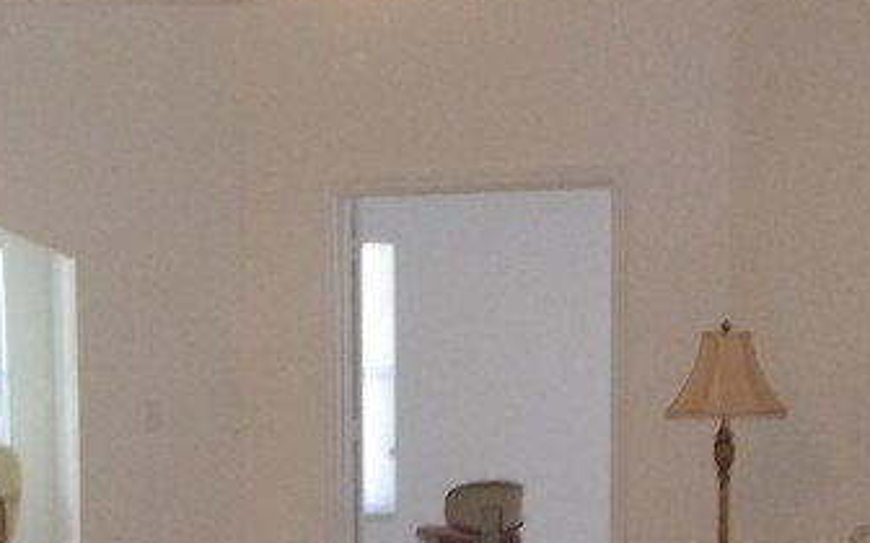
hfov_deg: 24.6
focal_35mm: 84
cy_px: 602
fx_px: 1992
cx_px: 339
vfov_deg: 15.1
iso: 160
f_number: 3.2
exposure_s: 1/25
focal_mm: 4.6
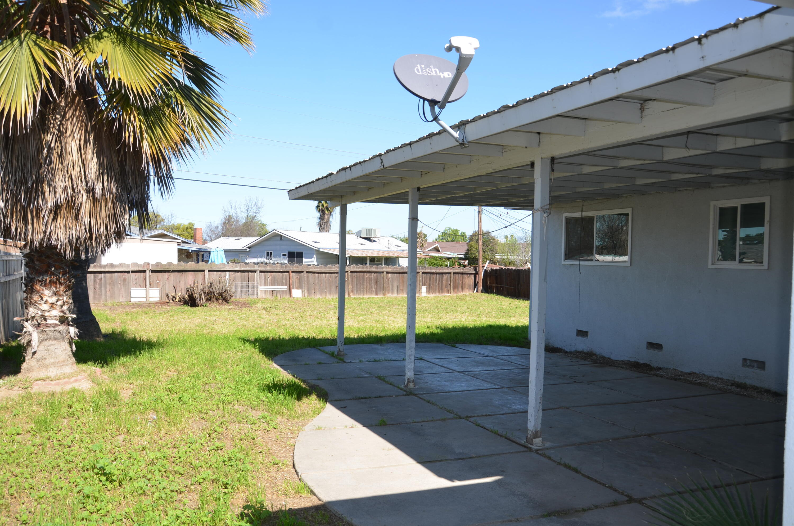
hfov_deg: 67.5
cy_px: 263
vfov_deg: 47.7
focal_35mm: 27
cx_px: 397
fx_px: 594
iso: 100
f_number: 7.1
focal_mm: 18
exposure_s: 1/250
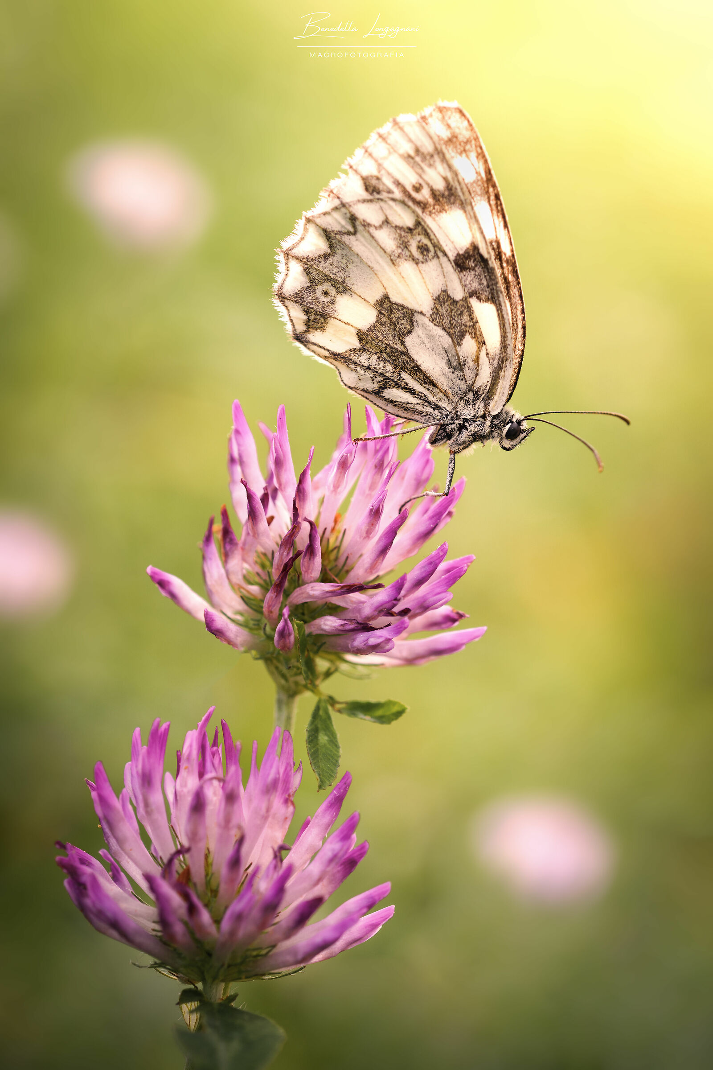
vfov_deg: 22.6
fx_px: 2674
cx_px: 356
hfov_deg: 15.2
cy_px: 535
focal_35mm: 90
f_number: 7.1
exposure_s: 1/25
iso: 100
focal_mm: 60
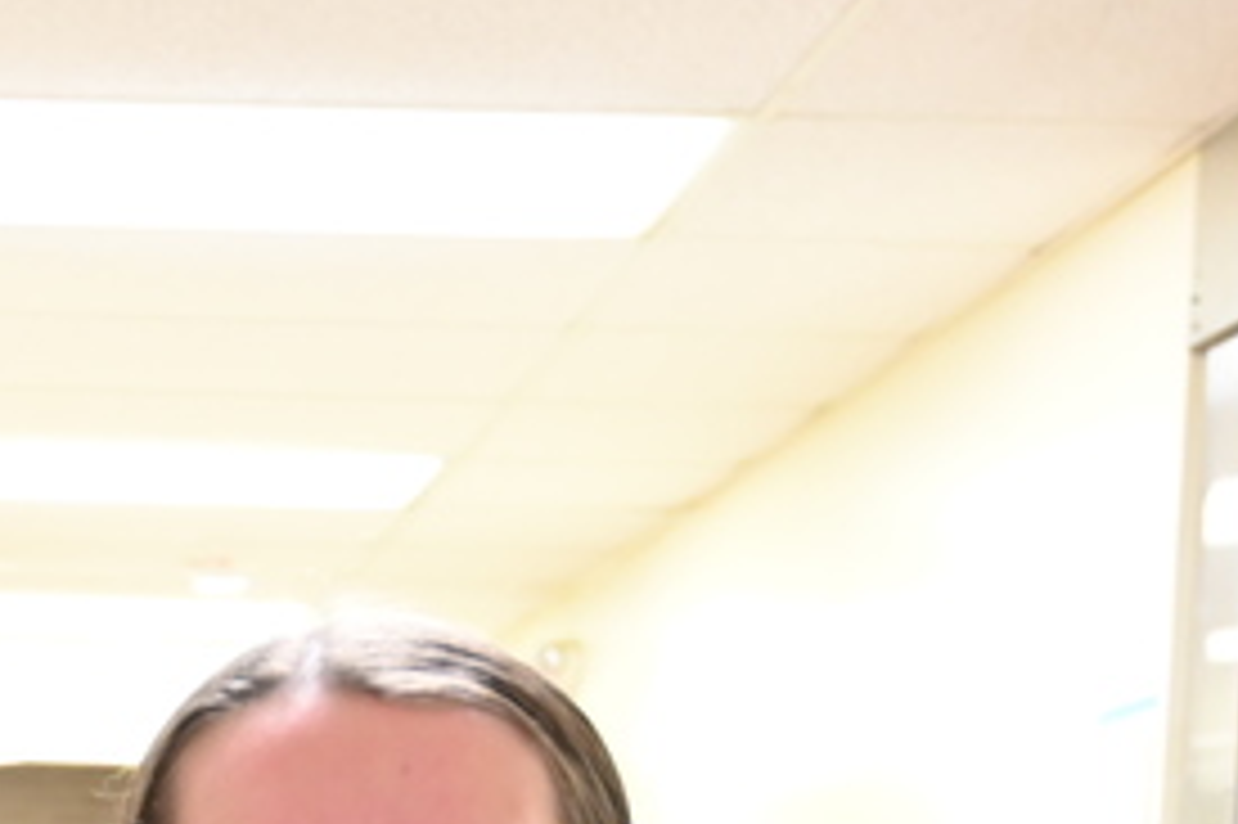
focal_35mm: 108
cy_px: 1380
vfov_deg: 11.9
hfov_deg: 18.2
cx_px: -126
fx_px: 3712
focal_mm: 29
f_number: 4
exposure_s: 1/60
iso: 3600
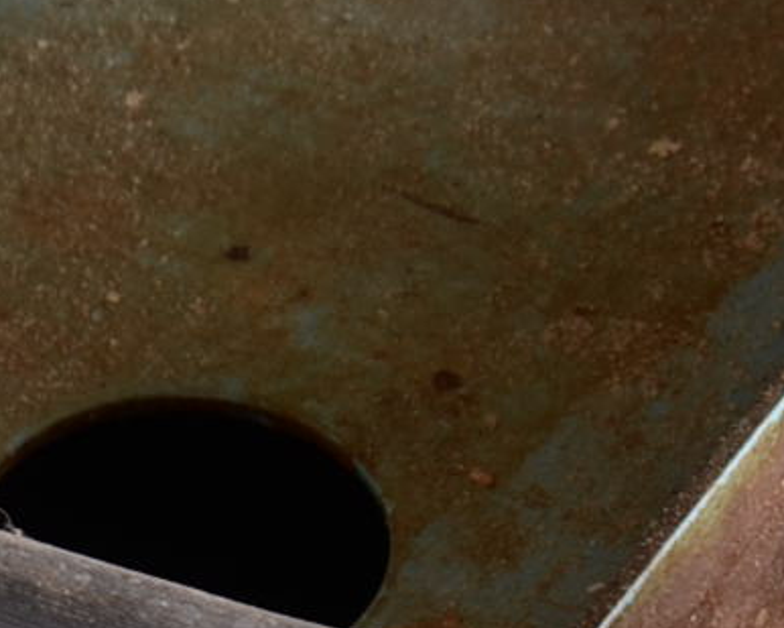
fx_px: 12069
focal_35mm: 520
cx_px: -1243
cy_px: 85
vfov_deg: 3.0
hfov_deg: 3.7
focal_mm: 58
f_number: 9
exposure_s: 1/100
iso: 125
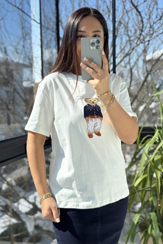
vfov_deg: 39.6
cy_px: 122
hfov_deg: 27.0
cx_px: 88
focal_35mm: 50
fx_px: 340
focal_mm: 6.76
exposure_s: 1/1238
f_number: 1.78
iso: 64
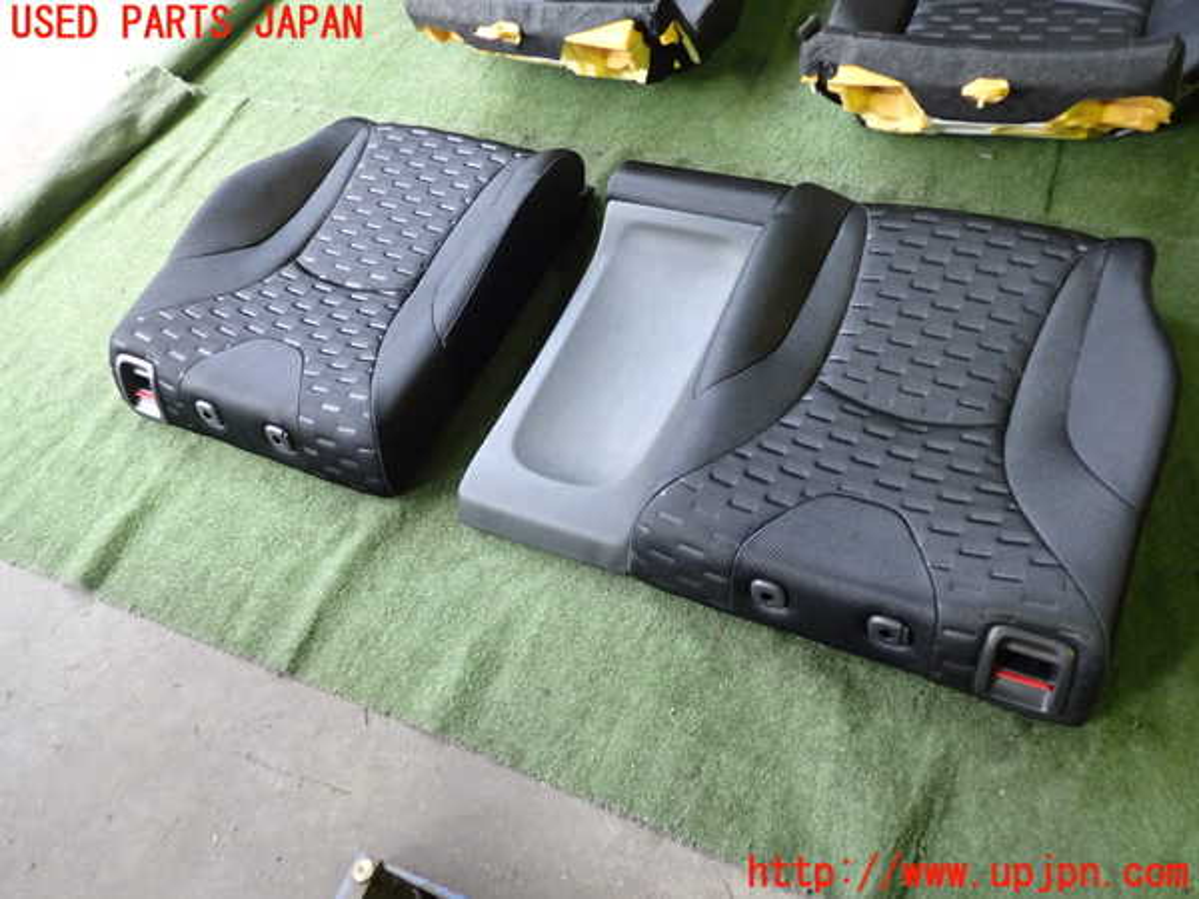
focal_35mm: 30
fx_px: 1039
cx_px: 600
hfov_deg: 60.0
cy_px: 450
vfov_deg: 46.8
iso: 320
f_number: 2.3
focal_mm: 5.4
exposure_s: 1/30
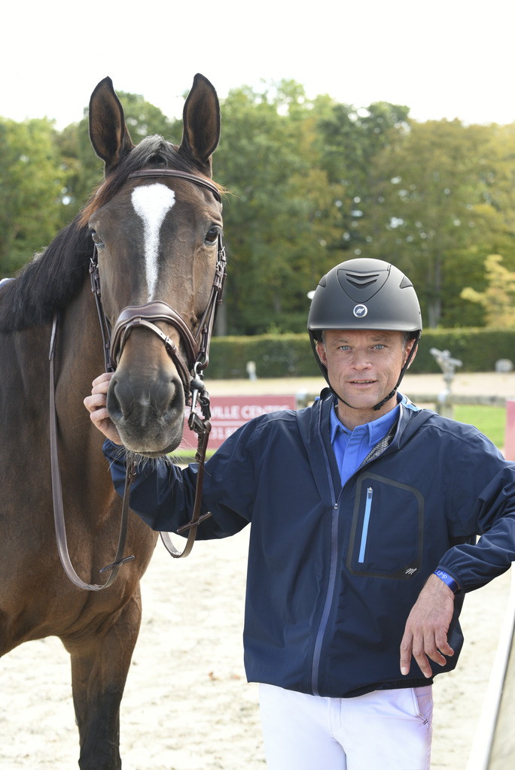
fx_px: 1500
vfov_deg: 28.8
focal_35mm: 70
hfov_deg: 19.5
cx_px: 258
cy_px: 385
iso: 500
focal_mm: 70
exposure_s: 1/250
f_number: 5.6
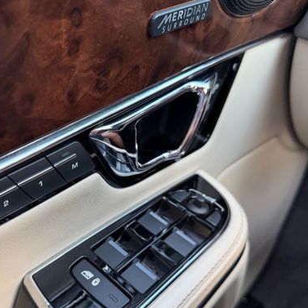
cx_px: 109
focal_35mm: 36
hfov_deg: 45.5
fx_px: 362
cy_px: 195
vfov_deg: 45.6
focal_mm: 6.76
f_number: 1.78
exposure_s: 1/58
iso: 500
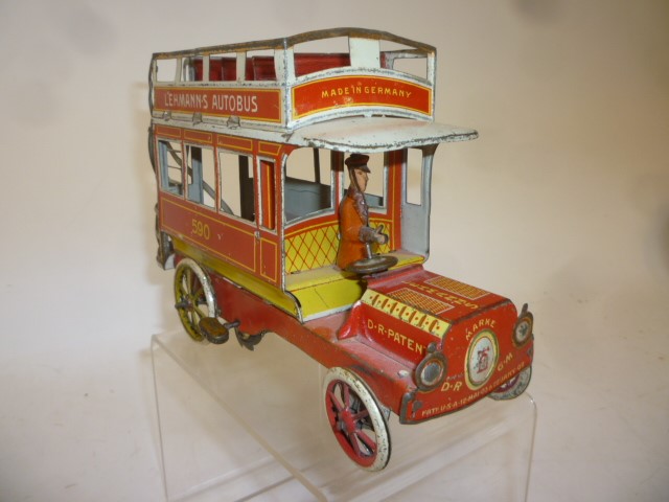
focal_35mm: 29
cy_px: 251
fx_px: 560
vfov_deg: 48.2
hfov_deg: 61.7
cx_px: 334
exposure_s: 1/30
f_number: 4
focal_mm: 5.2
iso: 100
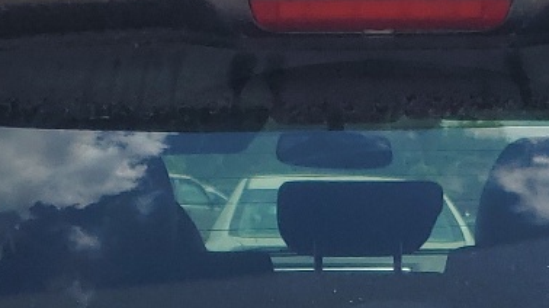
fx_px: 1746
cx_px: 378
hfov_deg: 17.8
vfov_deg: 9.3
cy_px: 648
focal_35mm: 120
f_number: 1.5
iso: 50
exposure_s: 1/3333
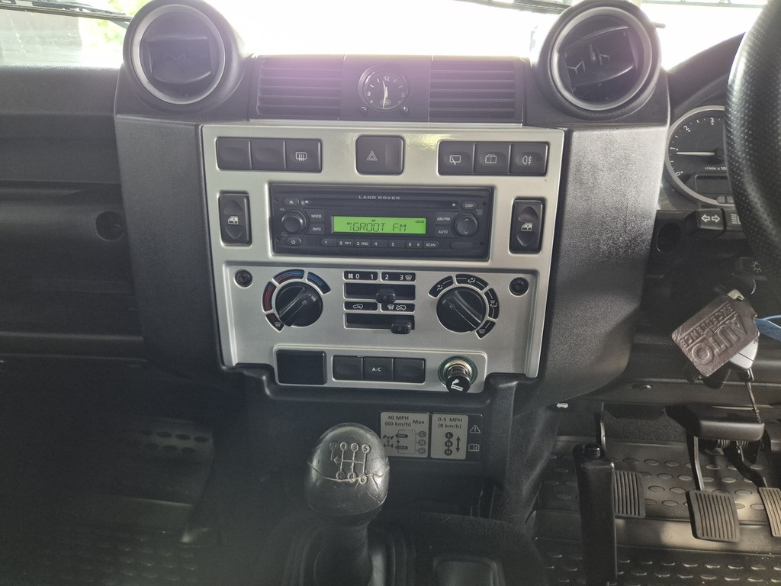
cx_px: 390
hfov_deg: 73.9
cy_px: 293
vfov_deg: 58.9
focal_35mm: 23
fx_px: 519
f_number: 1.8
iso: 800
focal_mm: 5.4
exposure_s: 1/100
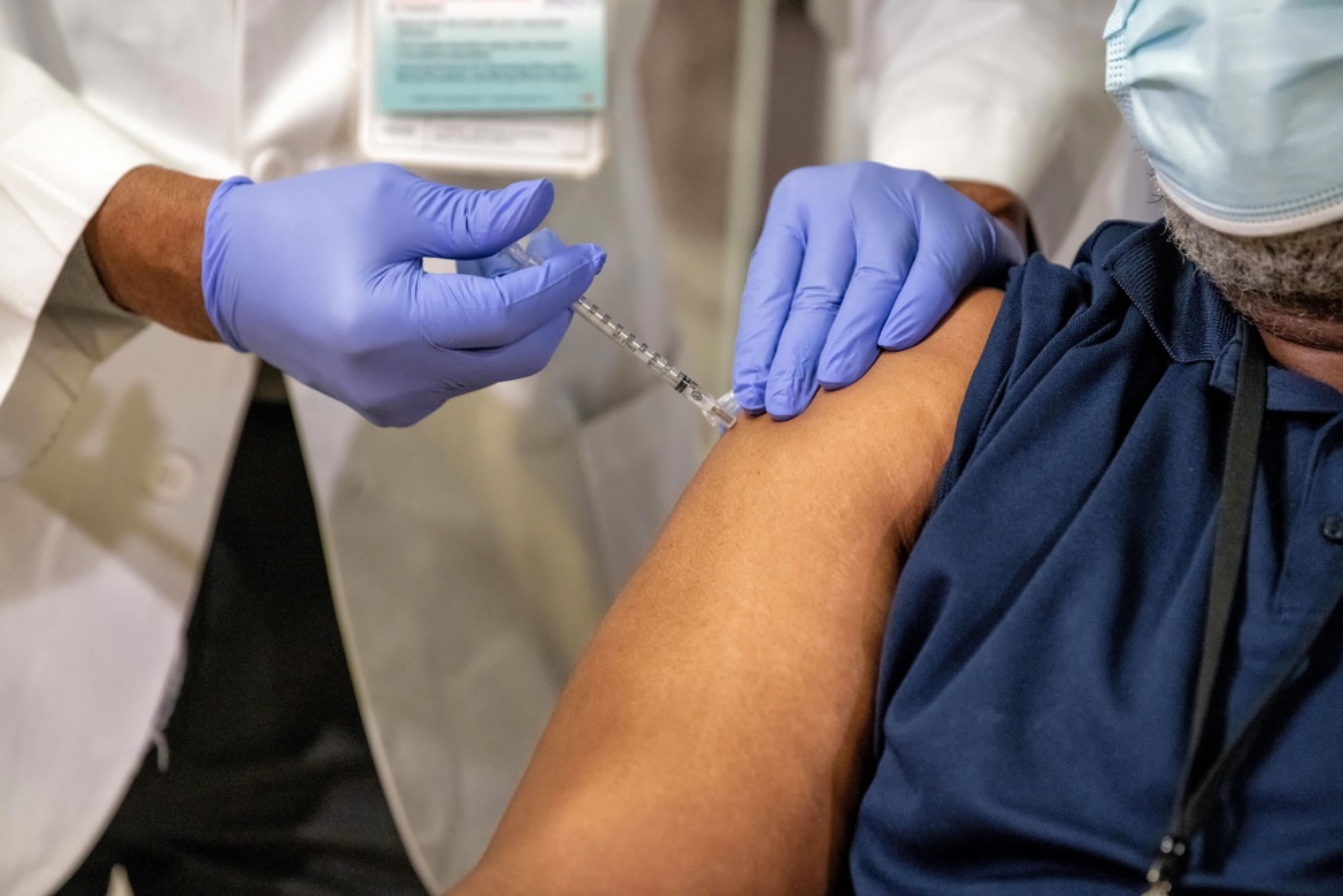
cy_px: 448
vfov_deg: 7.2
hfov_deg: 10.8
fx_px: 7089
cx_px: 672
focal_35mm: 190
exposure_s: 1/250
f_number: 4
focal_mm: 190
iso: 4000
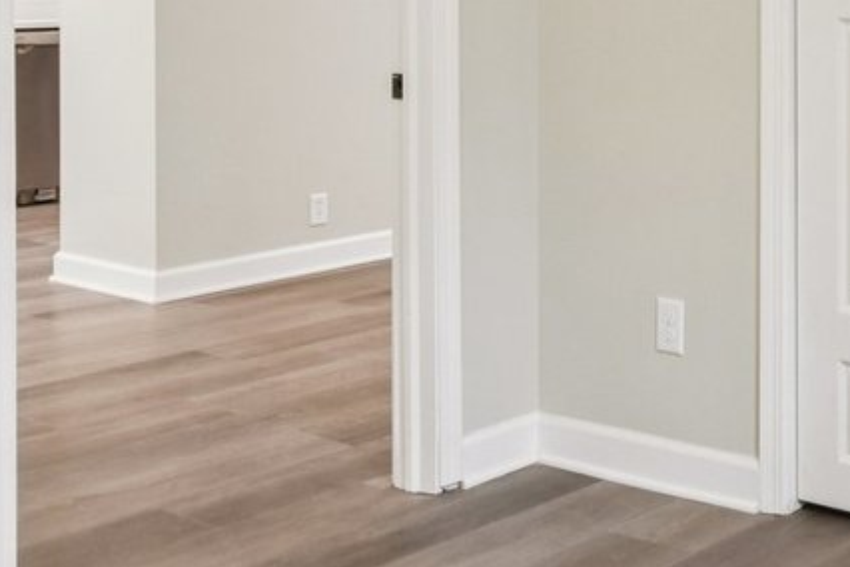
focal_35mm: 57
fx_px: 1346
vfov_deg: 22.7
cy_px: -14
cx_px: 900
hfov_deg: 31.6
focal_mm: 10
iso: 400
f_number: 8
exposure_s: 1/13
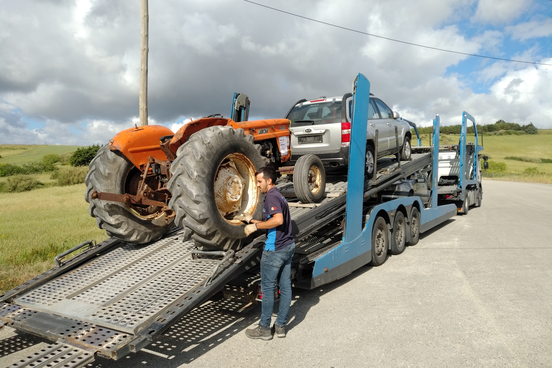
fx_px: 383
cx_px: 276
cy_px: 184
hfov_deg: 71.5
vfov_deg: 51.3
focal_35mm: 25
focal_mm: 4.52
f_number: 2
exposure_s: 1/1678
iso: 100
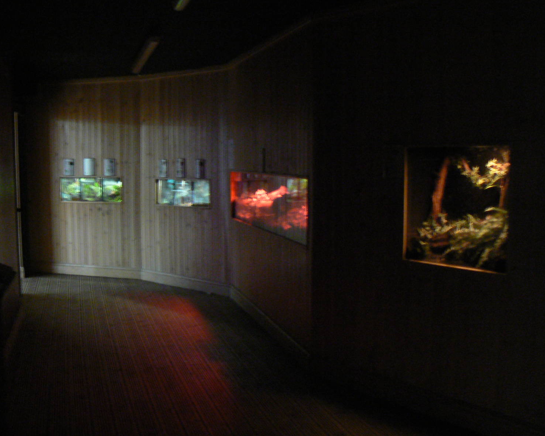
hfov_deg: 47.9
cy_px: 215
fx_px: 613
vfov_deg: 39.2
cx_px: 289
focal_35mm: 38
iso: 200
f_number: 2.8
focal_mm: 6
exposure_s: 1/4
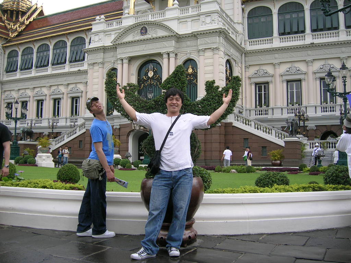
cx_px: 176
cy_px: 132
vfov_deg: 40.7
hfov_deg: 52.6
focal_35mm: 35
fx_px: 355
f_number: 2.8
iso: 50
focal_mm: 5.4
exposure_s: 1/378
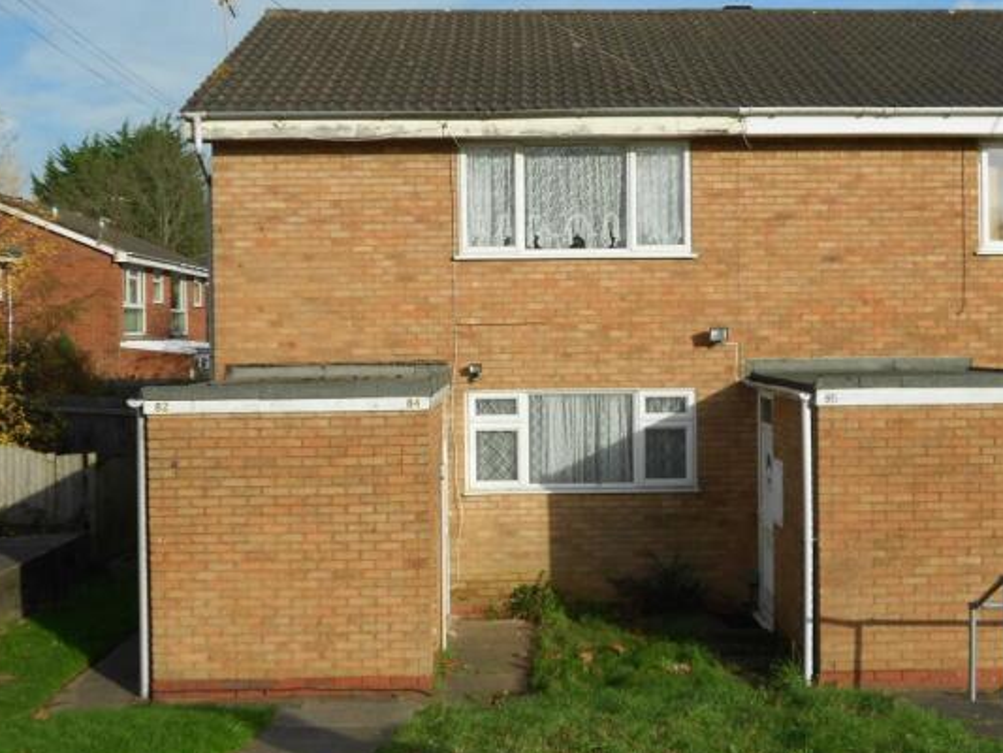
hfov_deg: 40.4
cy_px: 377
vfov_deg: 30.9
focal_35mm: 47
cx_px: 518
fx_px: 1362
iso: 80
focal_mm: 7.7
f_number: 4.2
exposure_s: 1/640
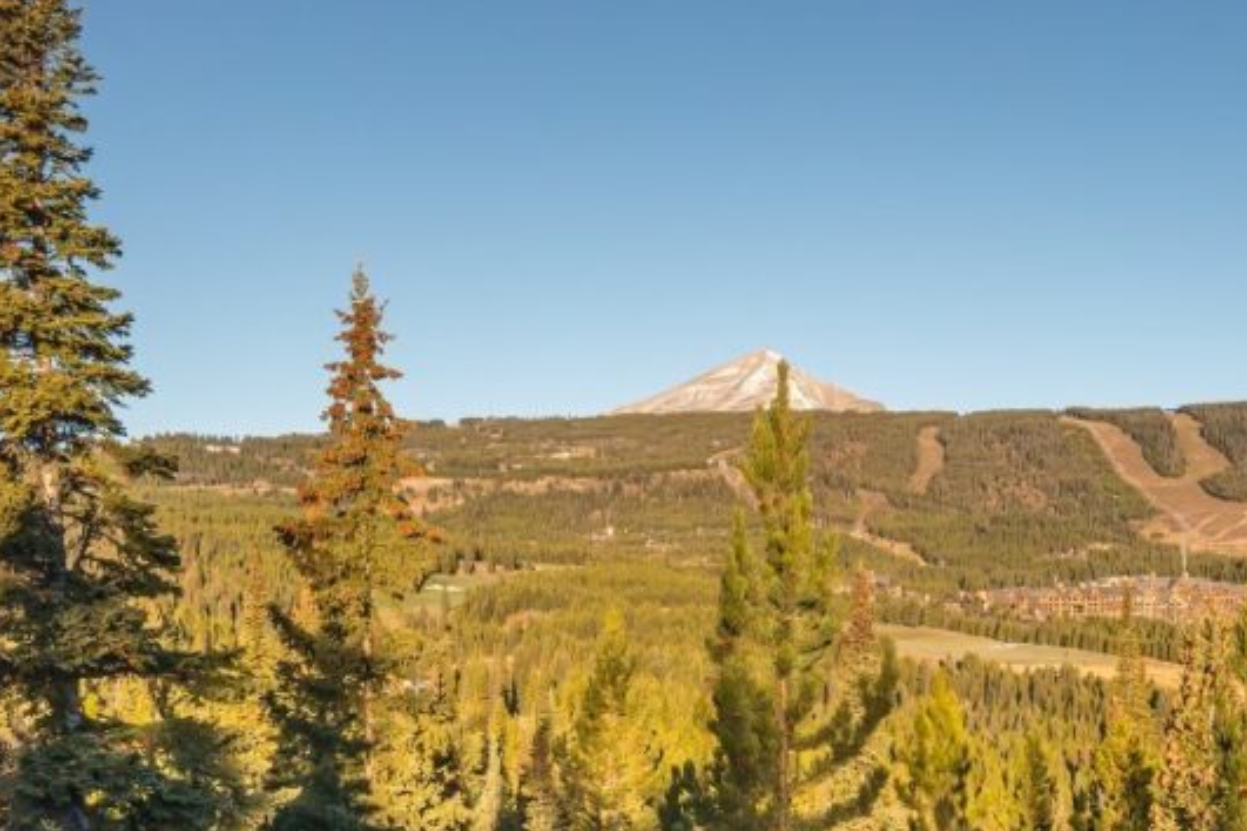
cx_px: 916
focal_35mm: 54
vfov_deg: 24.3
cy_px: 770
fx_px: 1870
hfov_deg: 36.1
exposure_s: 1/100
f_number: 8
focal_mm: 10.26
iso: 100
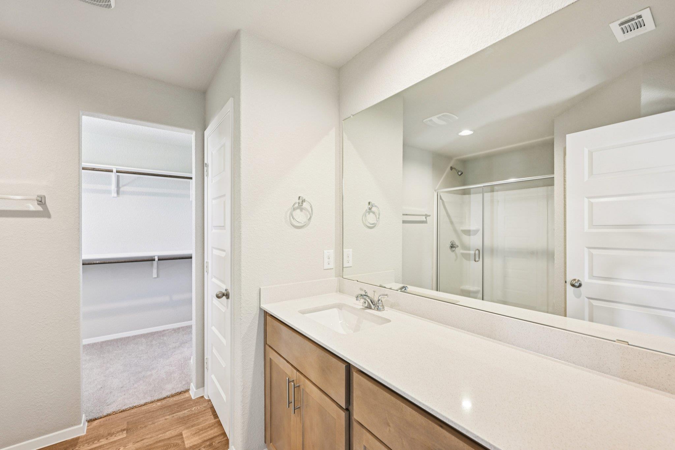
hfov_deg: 100.4
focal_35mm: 15
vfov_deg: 77.3
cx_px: 338
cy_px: 225
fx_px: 281
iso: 320
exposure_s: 1/15
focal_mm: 15
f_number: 6.7
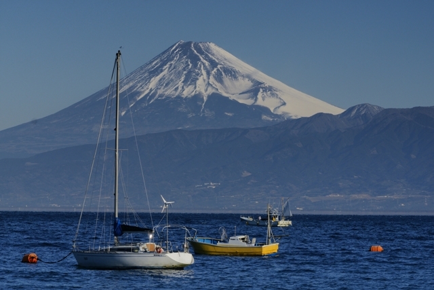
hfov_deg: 13.7
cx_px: 217
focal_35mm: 150
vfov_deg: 9.2
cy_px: 145
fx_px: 1809
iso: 100
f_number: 11
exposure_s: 1/200
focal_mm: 100
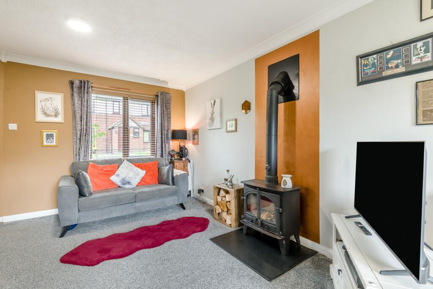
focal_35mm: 16
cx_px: 216
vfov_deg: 73.8
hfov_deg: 96.7
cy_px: 144
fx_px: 193
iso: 200
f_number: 8
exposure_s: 1/20
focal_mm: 16
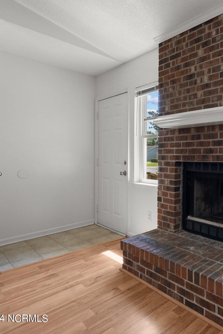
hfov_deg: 45.3
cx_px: 237
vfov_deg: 78.5
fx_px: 204
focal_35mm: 22
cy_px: 159
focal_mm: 14
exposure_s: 1/13
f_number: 7.1
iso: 640
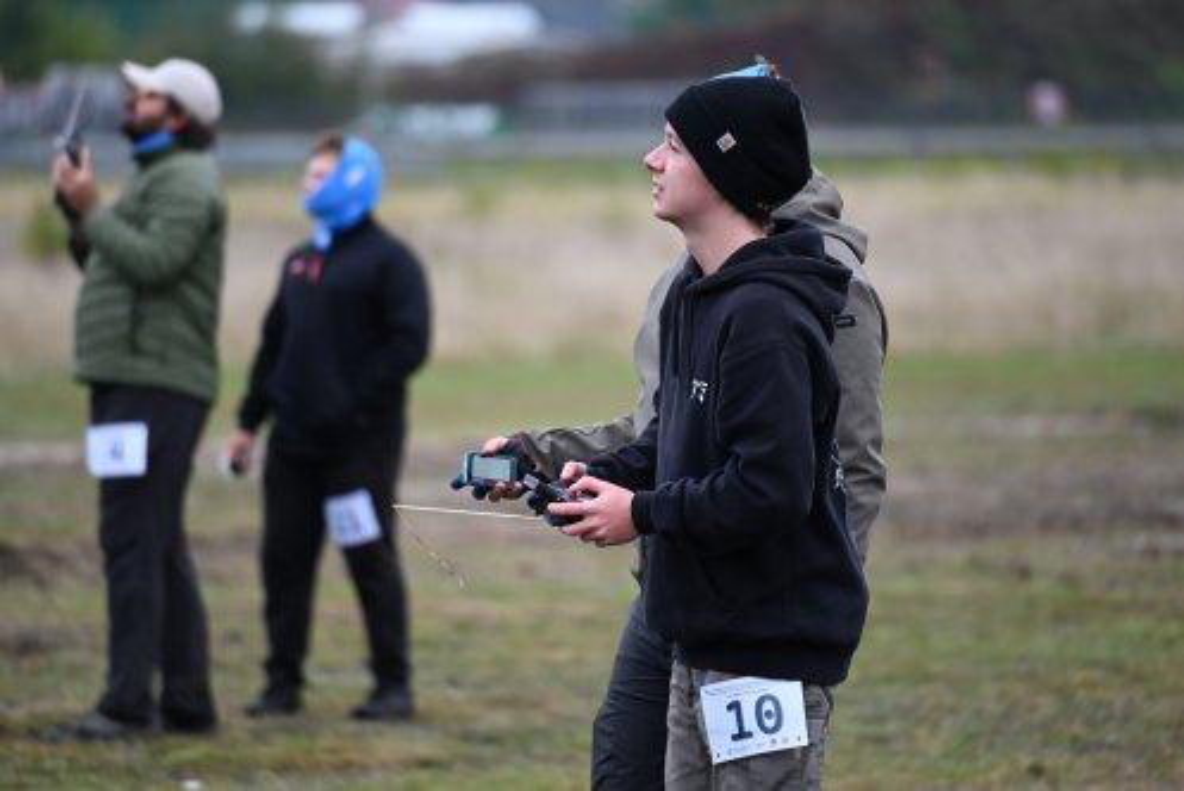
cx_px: 592
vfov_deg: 3.4
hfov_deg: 5.2
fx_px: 13163
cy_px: 396
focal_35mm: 400
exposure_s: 1/800
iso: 1250
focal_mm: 400
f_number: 6.3
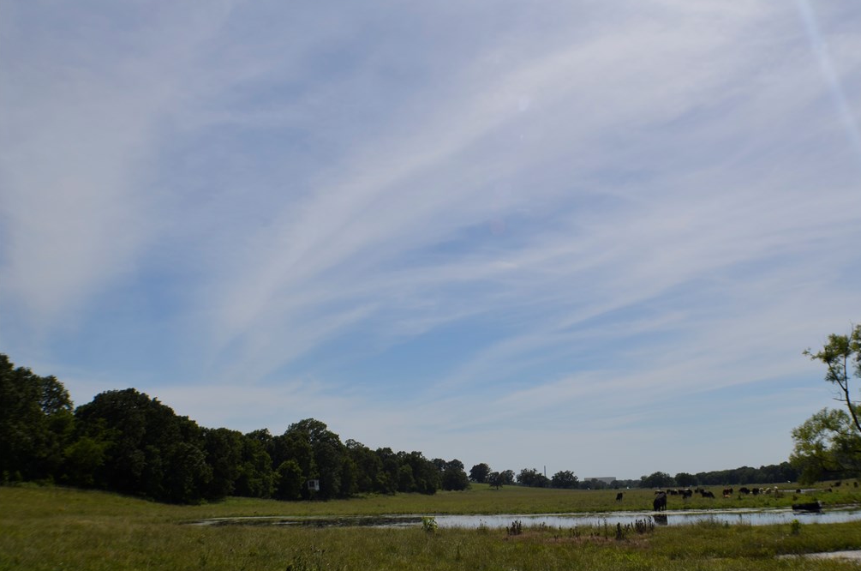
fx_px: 1241
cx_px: 462
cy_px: 299
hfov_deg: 38.2
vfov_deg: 25.9
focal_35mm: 52
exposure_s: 1/400
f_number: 10
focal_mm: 32
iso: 100
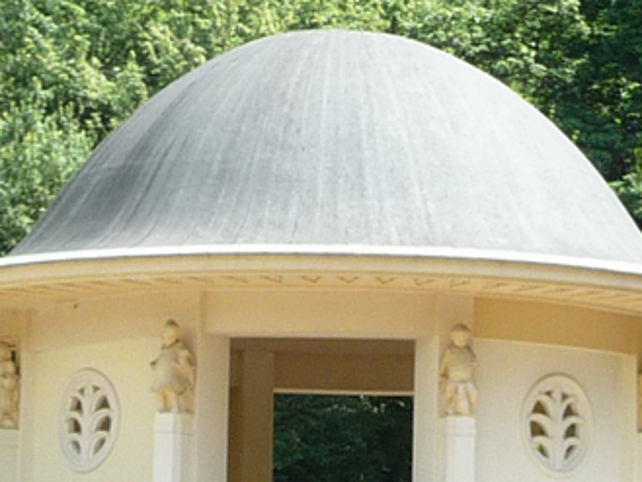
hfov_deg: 11.7
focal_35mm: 168
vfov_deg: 8.8
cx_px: 572
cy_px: 308
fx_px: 3117
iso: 100
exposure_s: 1/200
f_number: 3.5
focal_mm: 5.3
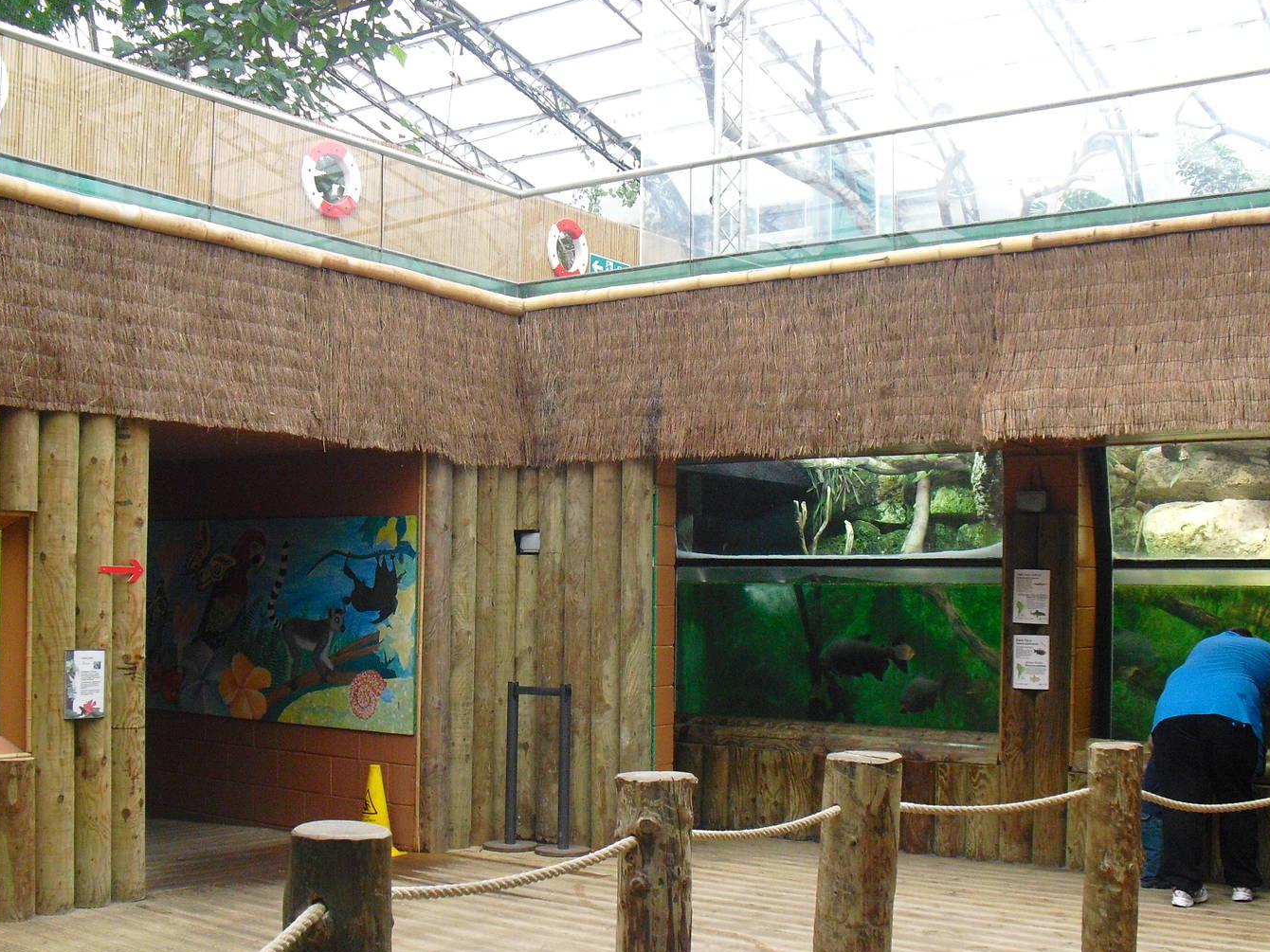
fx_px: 1578
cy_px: 563
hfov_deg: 43.8
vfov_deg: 33.5
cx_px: 626
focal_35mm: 43
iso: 400
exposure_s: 1/60
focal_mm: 6.3
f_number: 3.1
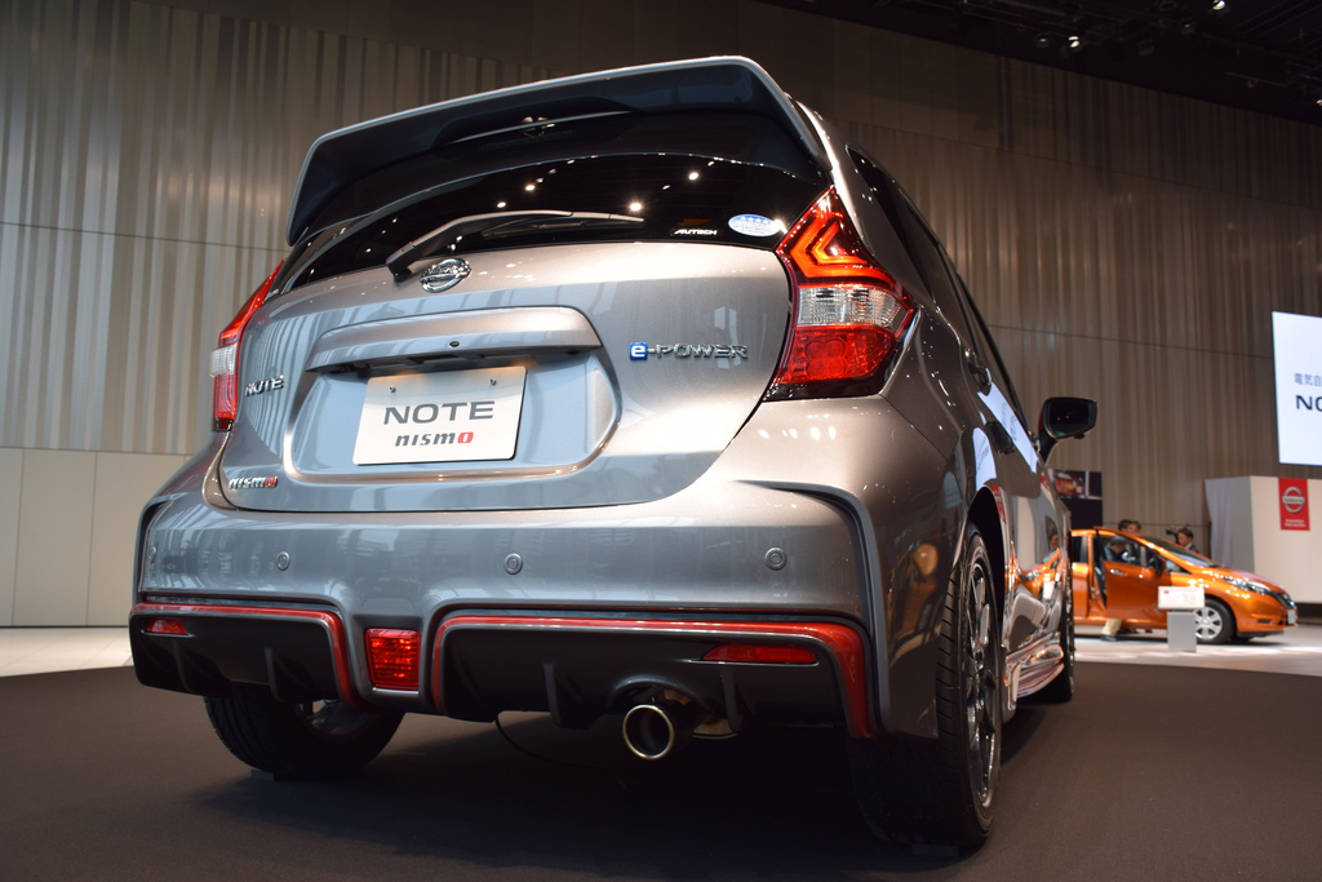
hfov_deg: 61.9
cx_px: 661
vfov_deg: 43.6
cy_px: 441
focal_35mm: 30
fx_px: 1102
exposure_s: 1/100
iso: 400
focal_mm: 20
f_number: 5
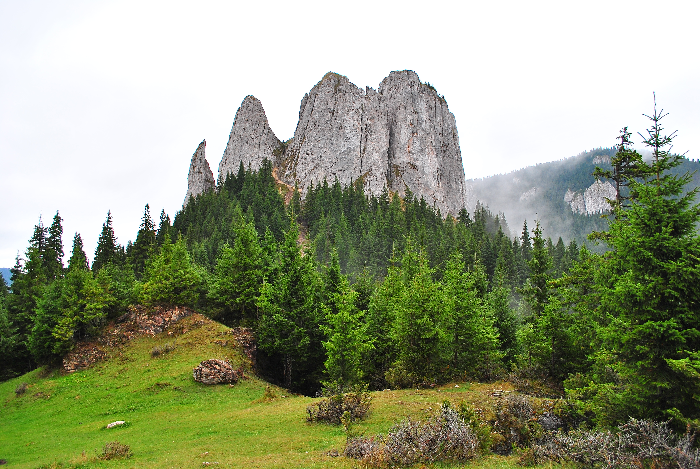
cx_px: 350
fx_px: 526
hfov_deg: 67.3
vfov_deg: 48.0
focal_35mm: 27
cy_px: 234
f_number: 5.6
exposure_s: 1/125
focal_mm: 18
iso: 200
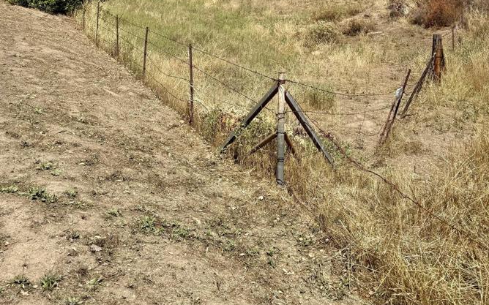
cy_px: -29
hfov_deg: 50.3
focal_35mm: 39
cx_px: 269
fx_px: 520
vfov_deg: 29.6
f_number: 1.78
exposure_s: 1/4673
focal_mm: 6.76
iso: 80
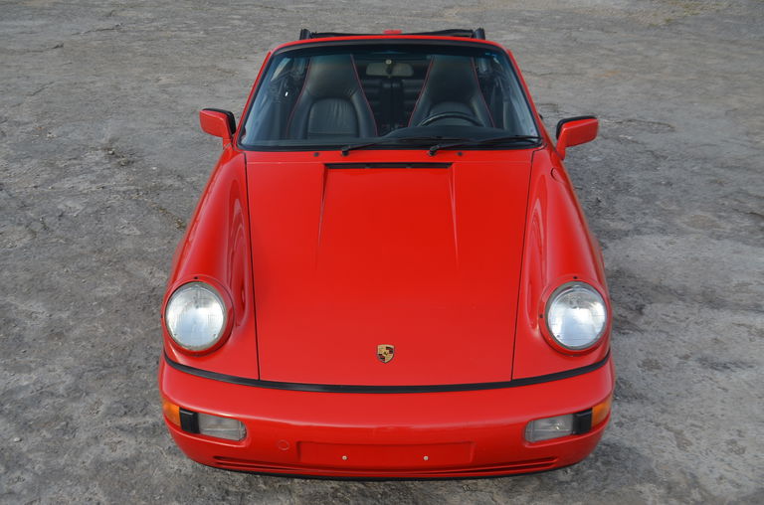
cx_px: 382
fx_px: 921
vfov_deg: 30.7
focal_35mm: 44
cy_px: 252
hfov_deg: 45.1
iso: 220
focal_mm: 29
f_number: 5.6
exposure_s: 1/125
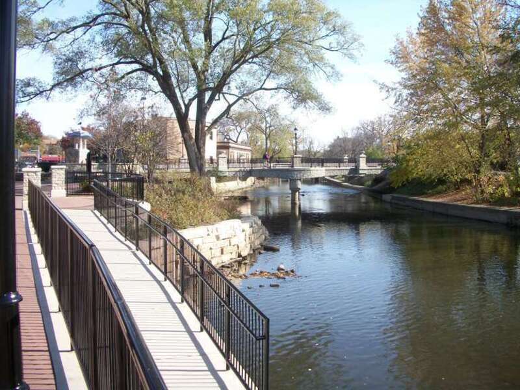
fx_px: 526
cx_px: 260
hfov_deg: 52.6
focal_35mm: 35
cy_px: 195
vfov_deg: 40.7
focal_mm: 6.3
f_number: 3.1
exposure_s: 1/500
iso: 80
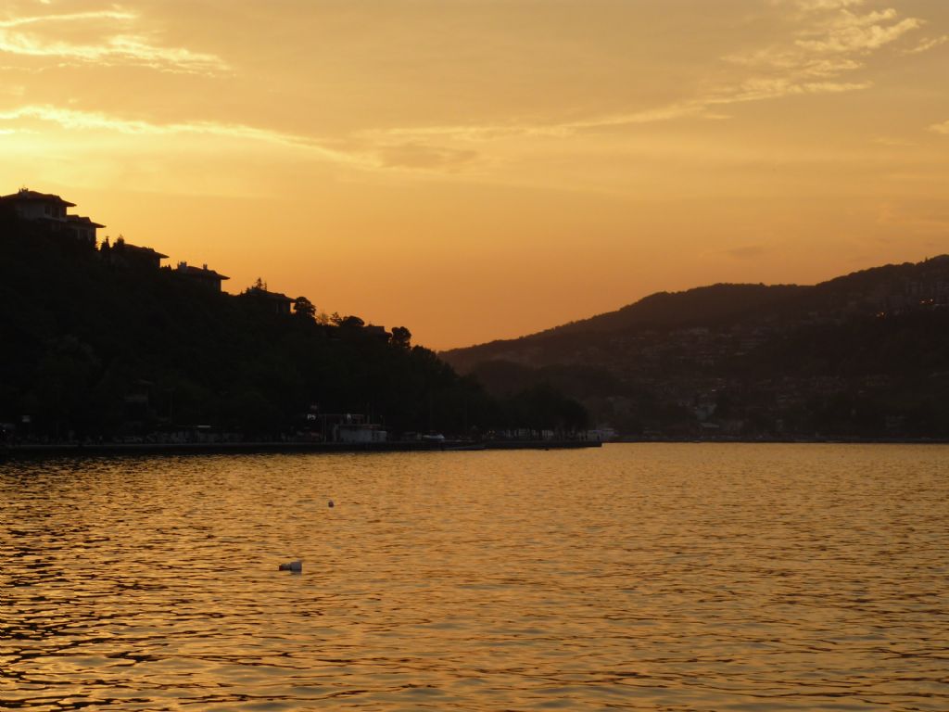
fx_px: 2550
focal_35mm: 93
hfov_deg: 21.1
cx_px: 474
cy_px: 356
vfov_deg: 15.9
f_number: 4.8
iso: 100
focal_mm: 15.3
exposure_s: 1/200
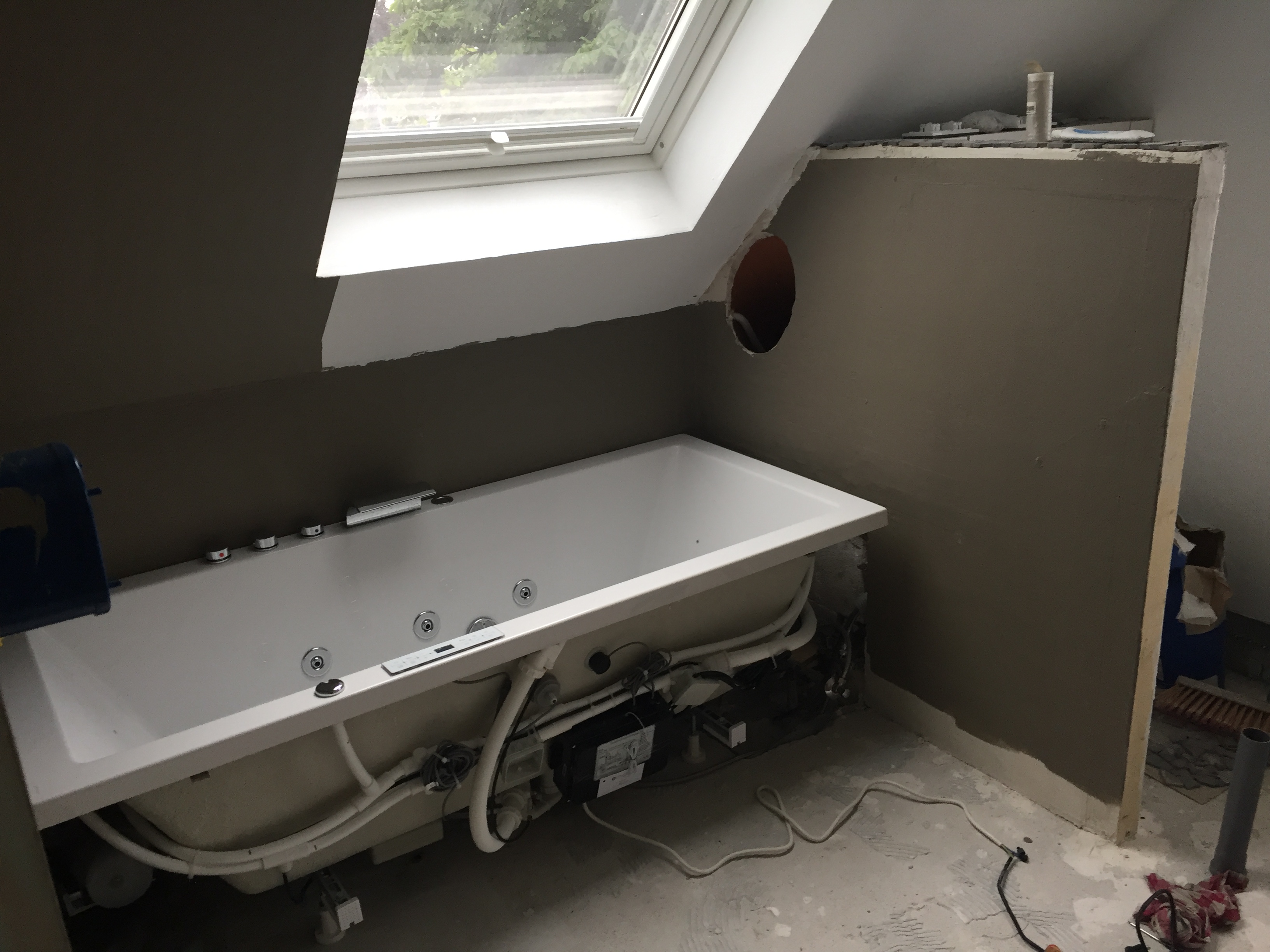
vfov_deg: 48.2
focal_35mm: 29
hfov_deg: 61.7
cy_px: 476
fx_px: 1064
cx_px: 635
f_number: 2.2
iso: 80
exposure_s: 1/33
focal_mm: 4.15
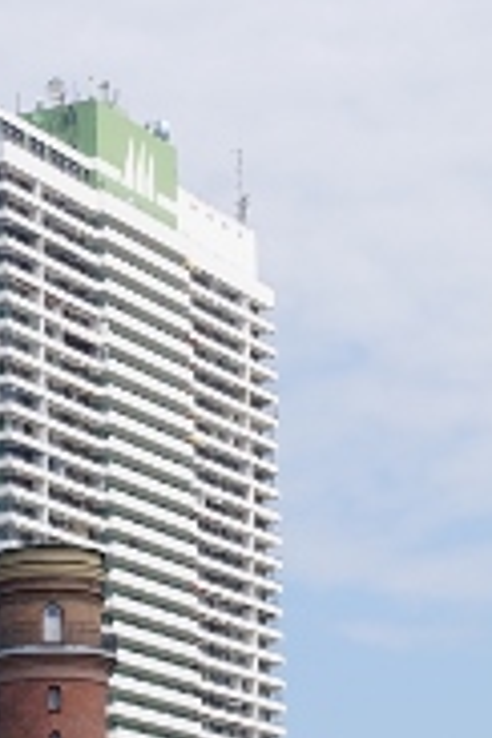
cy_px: 734
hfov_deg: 8.4
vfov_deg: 12.4
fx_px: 3362
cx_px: 107
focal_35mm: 164
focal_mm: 50
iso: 100
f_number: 11
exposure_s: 1/200
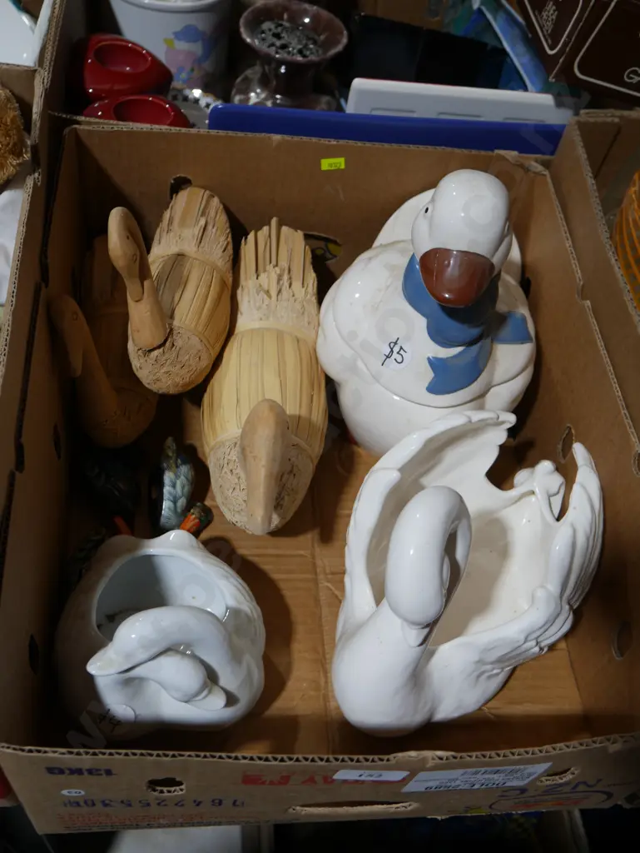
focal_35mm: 36
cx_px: 320
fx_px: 887
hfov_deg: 39.7
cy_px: 426
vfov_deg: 51.3
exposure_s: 1/80
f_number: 4
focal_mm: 18
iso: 200
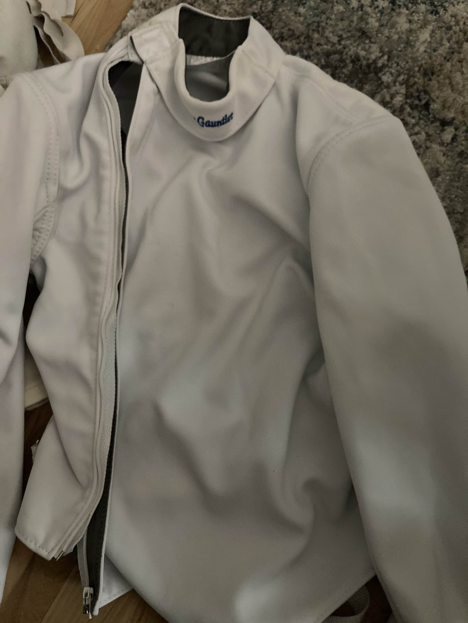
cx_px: 234
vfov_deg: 63.4
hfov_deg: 49.7
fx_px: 505
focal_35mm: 28
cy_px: 312
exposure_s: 1/22
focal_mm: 3.99
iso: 640
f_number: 1.8
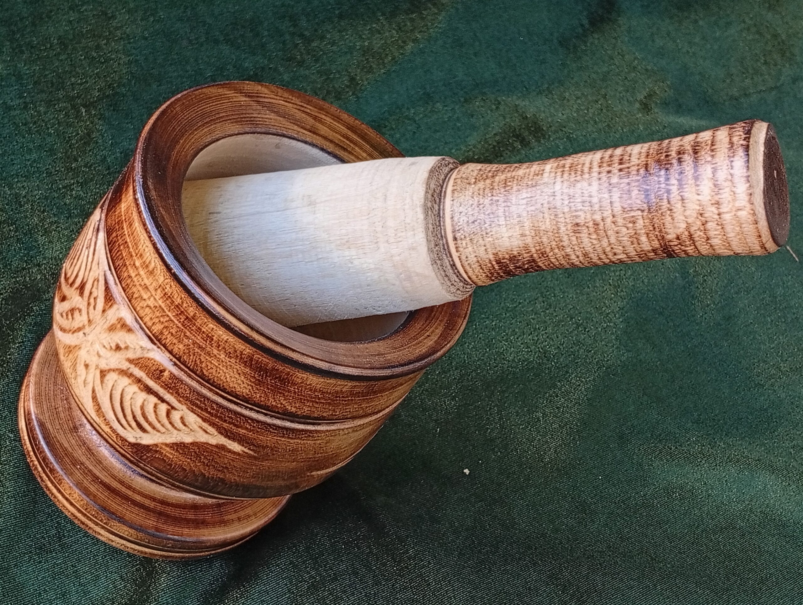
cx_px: 402
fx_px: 1255
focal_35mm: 54
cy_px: 302
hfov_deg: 35.5
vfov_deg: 27.1
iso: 183
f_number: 1.8
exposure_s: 1/50
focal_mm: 3.98
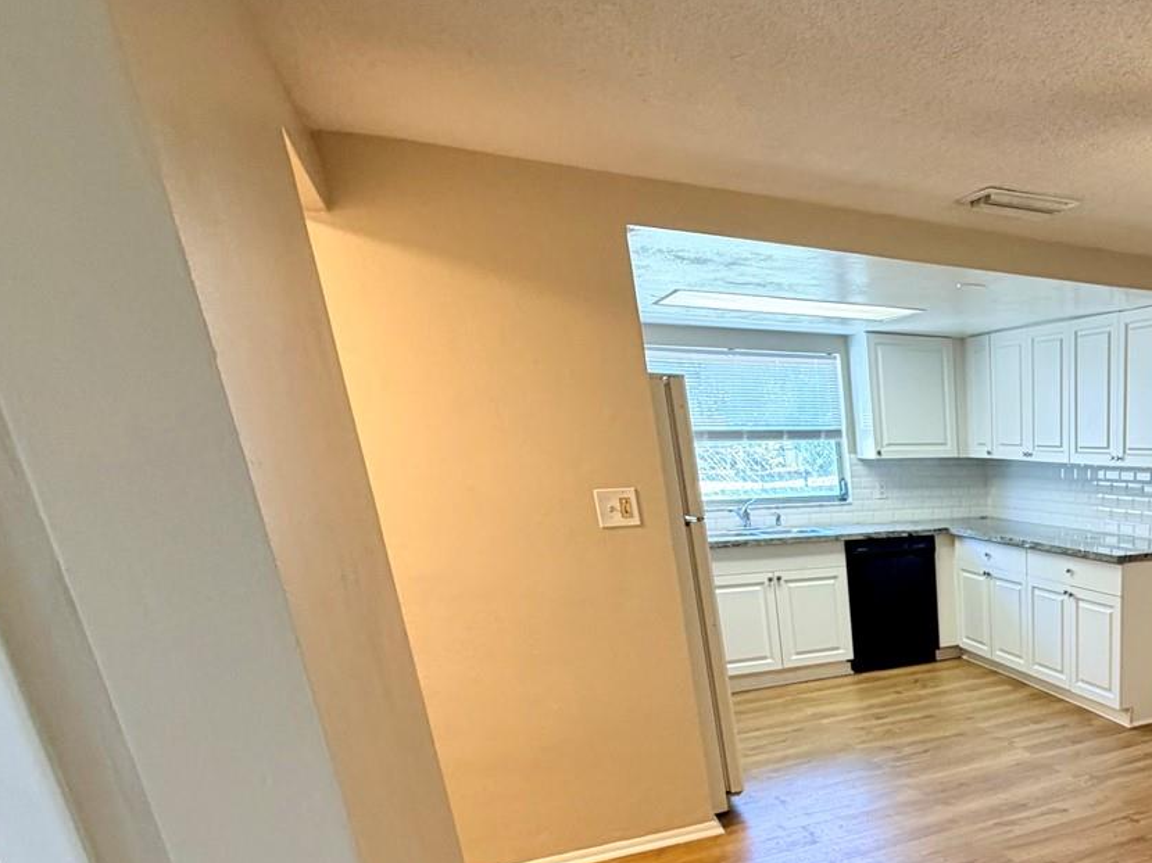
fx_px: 898
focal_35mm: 27
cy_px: 735
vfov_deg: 47.4
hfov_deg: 55.0
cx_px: 1074
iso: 200
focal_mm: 2.22
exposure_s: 1/60
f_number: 2.2
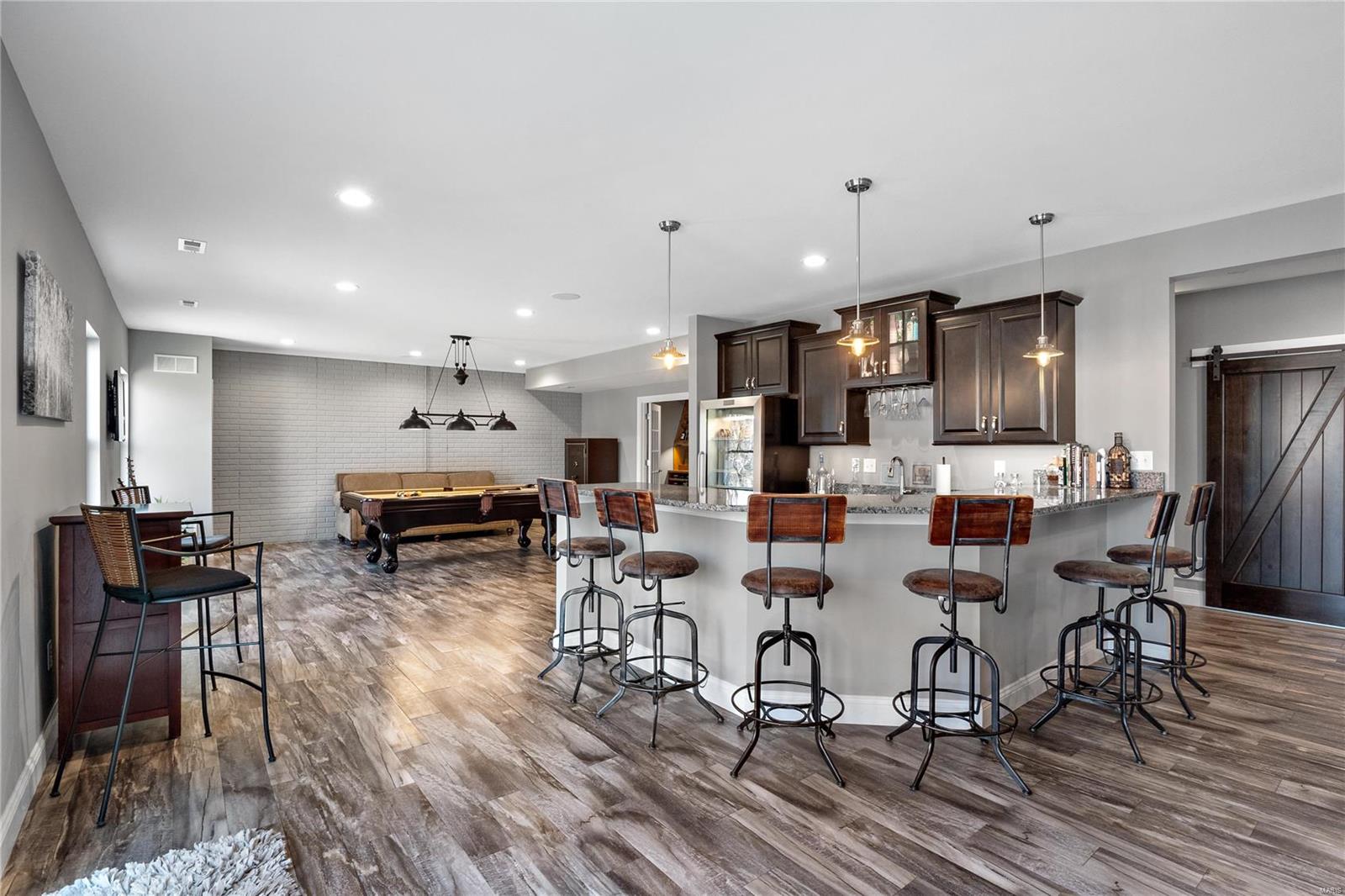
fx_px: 598
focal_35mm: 16
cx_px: 672
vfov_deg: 73.7
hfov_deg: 96.7
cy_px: 448
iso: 400
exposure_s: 1/6
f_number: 8
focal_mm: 8
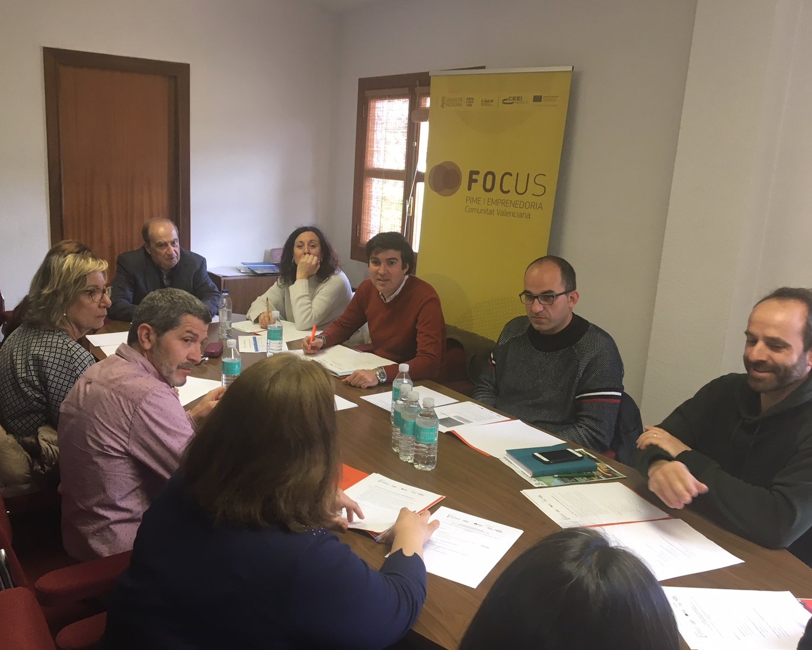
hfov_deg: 57.1
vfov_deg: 47.1
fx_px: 745
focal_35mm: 31
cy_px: 321
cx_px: 373
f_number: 2.2
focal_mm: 4.15
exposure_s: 1/33
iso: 80
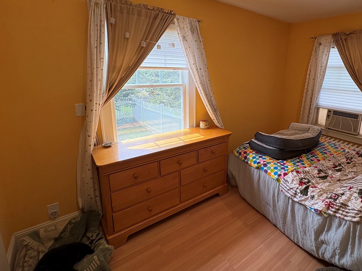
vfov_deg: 68.1
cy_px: 111
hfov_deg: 83.1
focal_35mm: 19
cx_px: 225
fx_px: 199
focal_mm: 2.22
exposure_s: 1/191
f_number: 2.2
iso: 64
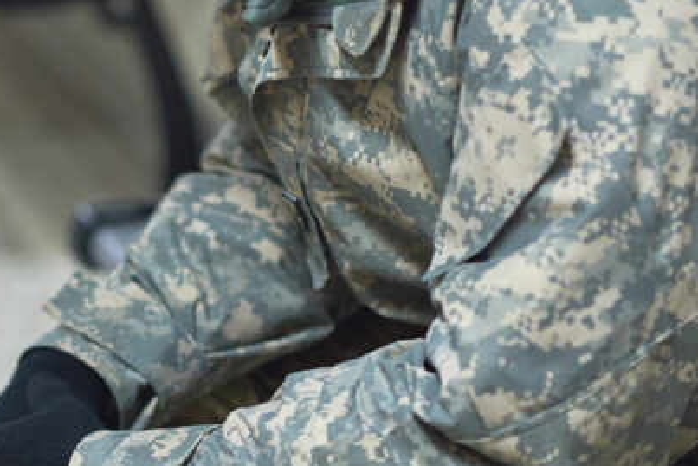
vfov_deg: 9.5
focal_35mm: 144
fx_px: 2793
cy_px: 237
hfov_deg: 14.0
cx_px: -16
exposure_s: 1/100
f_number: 1.8
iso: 320
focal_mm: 50
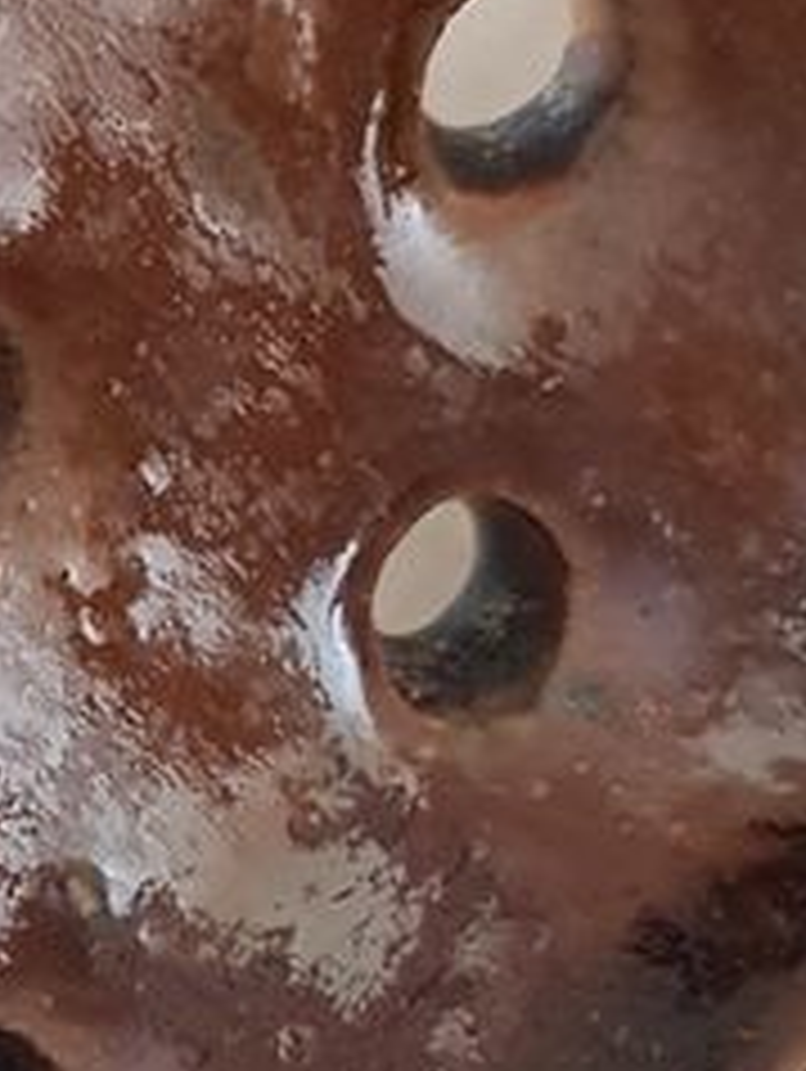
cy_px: 414
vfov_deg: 17.8
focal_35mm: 110
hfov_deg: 13.0
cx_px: -293
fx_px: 3409
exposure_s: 1/20
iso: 250
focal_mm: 4.2
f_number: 1.7
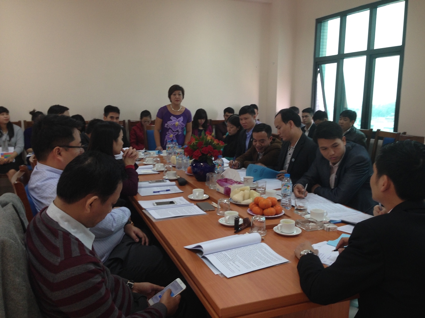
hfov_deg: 55.4
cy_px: 159
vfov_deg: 42.9
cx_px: 212
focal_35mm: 33
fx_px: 405
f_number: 2.4
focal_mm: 4.12
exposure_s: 1/20
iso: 80
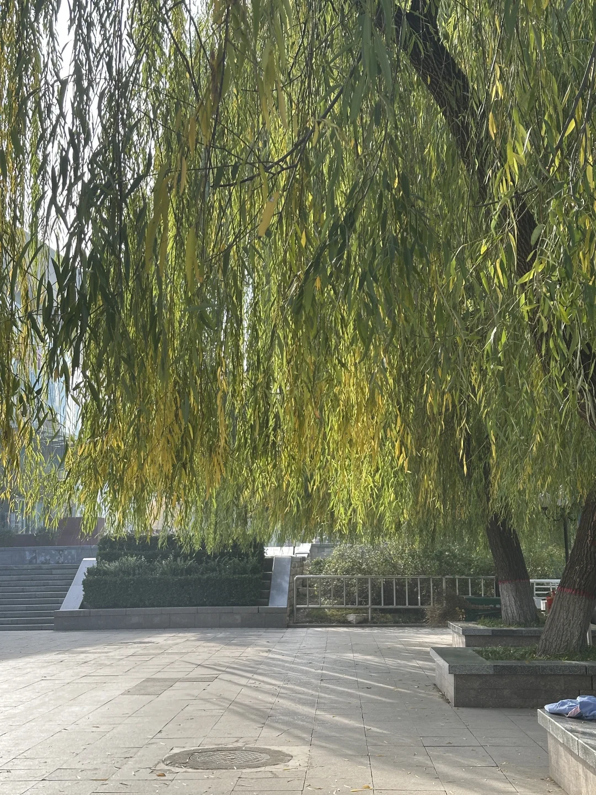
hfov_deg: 30.3
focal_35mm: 48
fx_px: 1102
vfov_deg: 39.7
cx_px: 298
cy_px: 398
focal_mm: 6.86
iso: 64
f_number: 1.78
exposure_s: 1/651
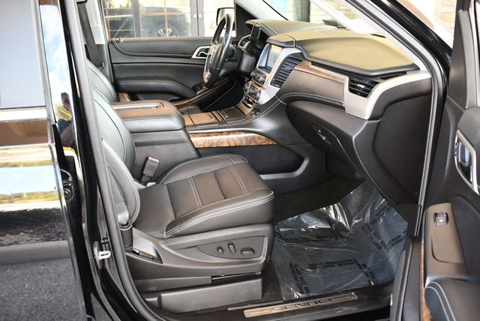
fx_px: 480
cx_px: 240
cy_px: 160
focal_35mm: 36
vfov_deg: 36.9
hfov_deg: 53.1
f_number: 3.5
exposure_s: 1/125
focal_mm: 18
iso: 900
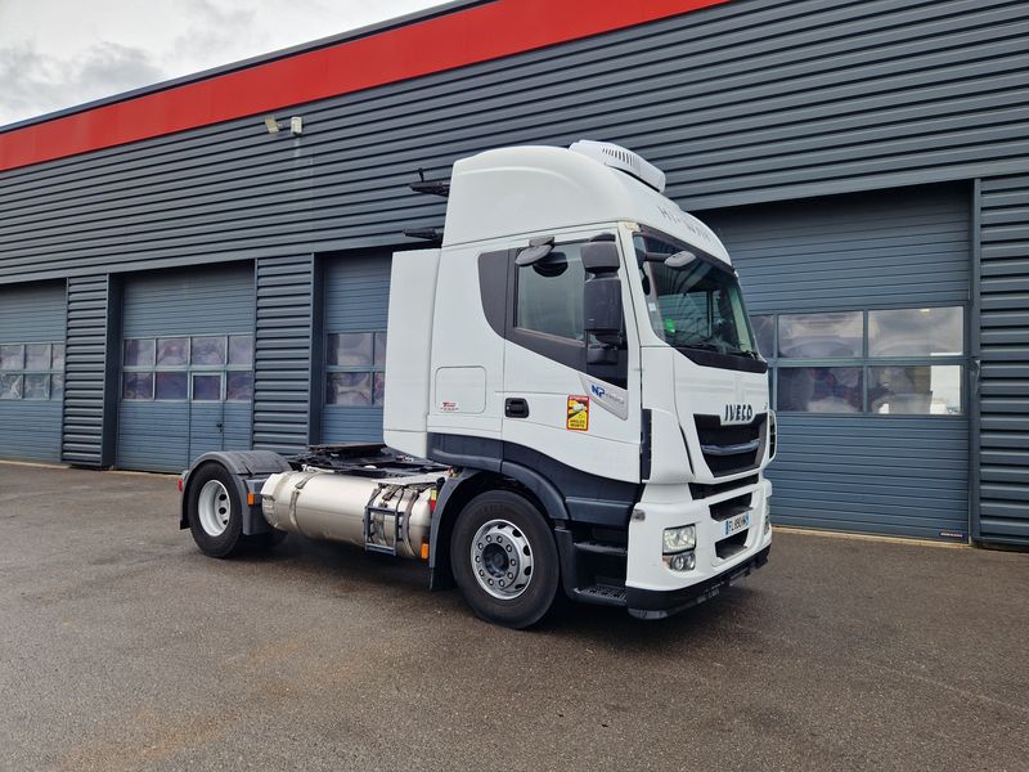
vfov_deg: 58.9
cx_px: 514
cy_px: 386
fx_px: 684
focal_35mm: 23
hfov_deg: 73.9
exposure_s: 1/413
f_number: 1.8
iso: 50
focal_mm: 5.4
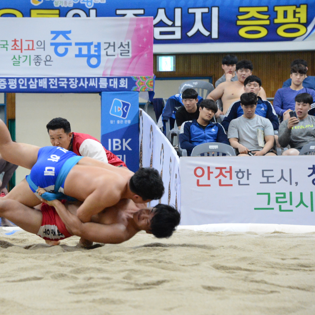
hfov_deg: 8.5
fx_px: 2111
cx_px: 83
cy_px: 158
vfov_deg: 8.5
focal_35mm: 205
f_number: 7.1
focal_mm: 160
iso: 12800
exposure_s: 1/320
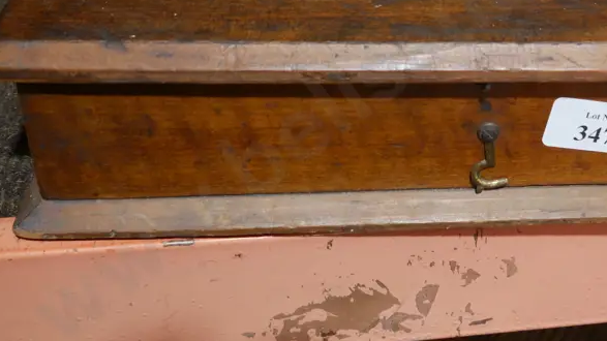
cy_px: 11
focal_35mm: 57
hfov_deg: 35.6
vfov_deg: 20.5
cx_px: 468
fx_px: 917
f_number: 3.6
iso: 320
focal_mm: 15
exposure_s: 1/60
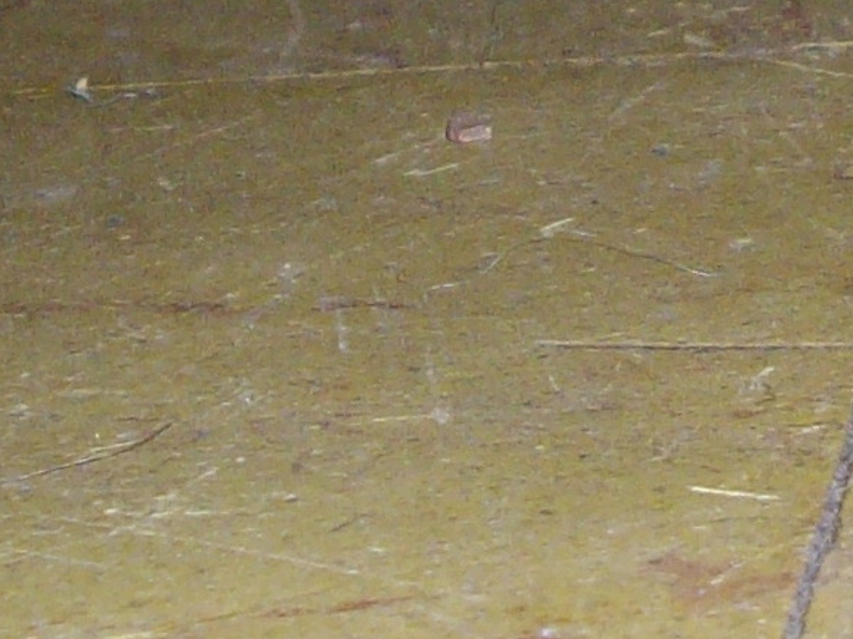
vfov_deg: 7.0
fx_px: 5148
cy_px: -274
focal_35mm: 209
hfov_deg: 9.3
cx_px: 1046
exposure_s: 1/50
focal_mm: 6.2
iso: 160
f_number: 2.8
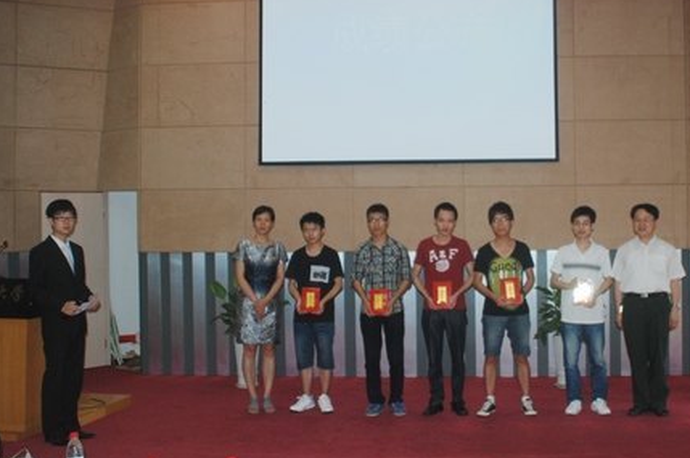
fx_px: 804
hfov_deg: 45.8
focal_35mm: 42
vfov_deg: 31.8
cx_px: 450
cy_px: 195
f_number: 3.8
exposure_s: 1/60
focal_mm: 20
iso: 200
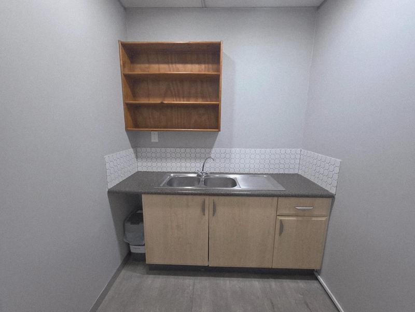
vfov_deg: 89.9
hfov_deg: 106.2
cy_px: 156
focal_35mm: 13
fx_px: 156
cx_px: 208
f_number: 1.9
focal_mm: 2.2
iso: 200
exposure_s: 1/100
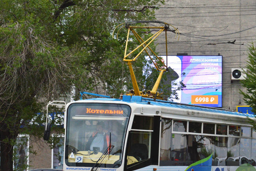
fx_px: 1308
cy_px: 107
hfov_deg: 11.2
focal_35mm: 184
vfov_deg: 7.5
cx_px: 168
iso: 400
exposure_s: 1/250
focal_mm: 75
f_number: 8
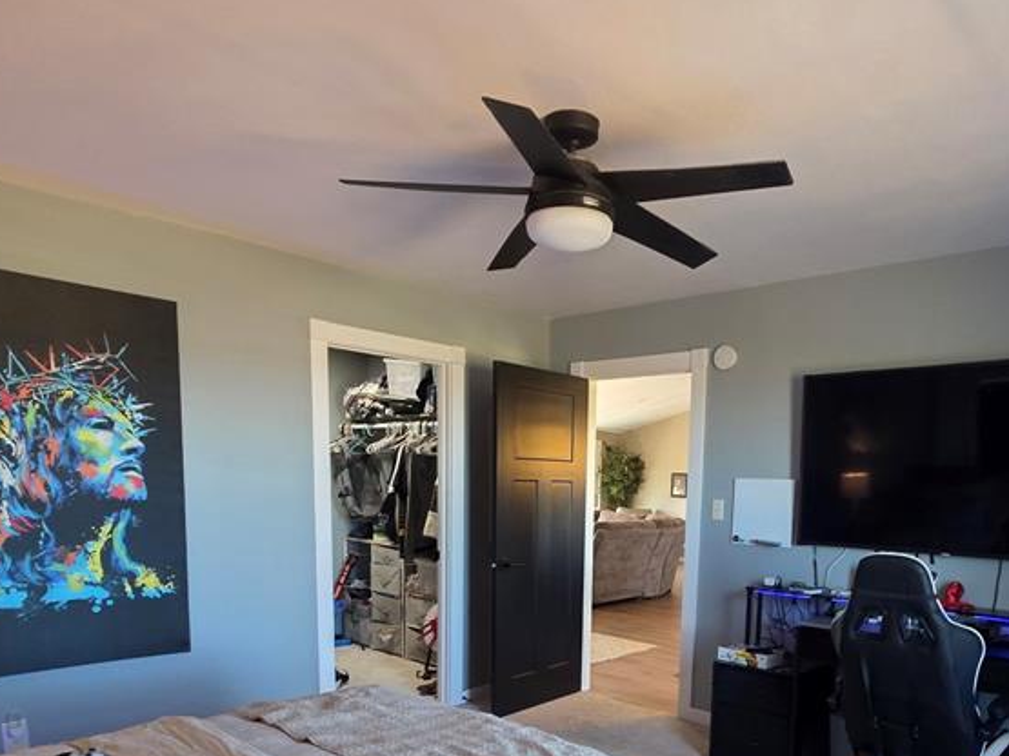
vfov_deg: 53.2
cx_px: 584
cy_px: 600
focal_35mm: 24
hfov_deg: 71.2
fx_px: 699
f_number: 1.9
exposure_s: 1/60
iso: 320
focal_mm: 2.2
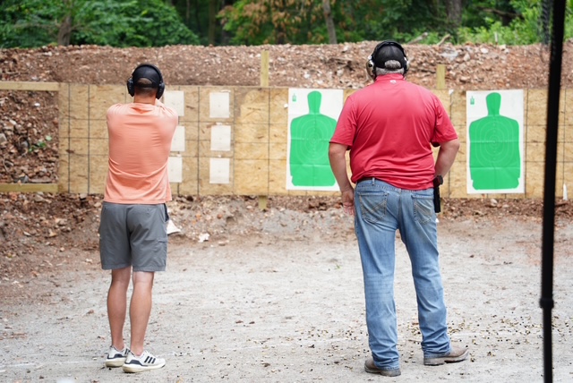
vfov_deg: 14.1
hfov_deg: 21.0
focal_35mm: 97
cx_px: 286
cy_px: 192
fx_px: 1545
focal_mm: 97
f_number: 4.5
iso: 160
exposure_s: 1/125
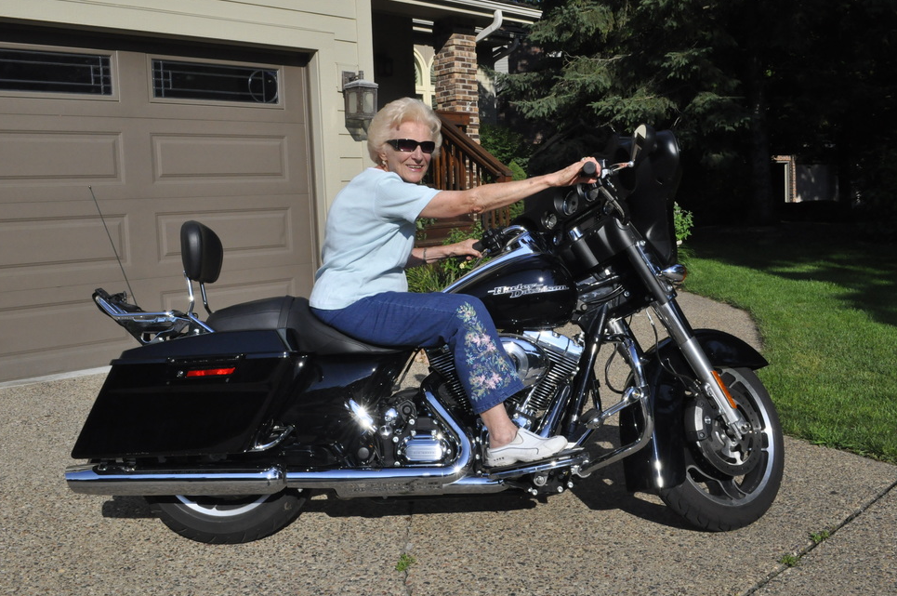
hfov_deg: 54.5
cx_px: 449
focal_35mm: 35
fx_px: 871
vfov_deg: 37.8
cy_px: 281
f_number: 16
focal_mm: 22
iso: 1000
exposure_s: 1/1000
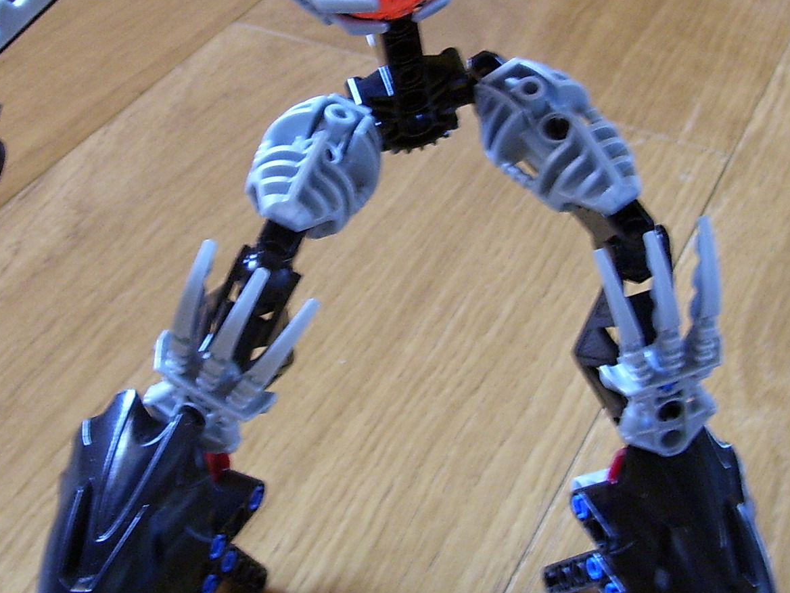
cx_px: 365
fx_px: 1712
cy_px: 198
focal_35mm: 75
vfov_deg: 19.6
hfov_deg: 26.0
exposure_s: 1/15
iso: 160
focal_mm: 5.6
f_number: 2.7
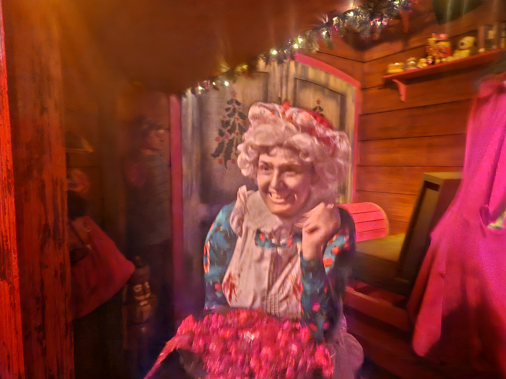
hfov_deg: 73.9
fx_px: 336
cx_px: 253
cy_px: 190
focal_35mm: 23
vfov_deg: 58.9
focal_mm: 5.4
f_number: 1.8
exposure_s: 1/4
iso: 3200
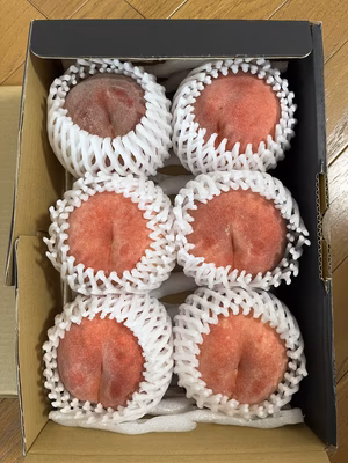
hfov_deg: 53.1
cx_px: 174
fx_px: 349
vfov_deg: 67.3
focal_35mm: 26
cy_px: 232
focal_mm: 5.1
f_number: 1.6
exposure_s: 1/60
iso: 160
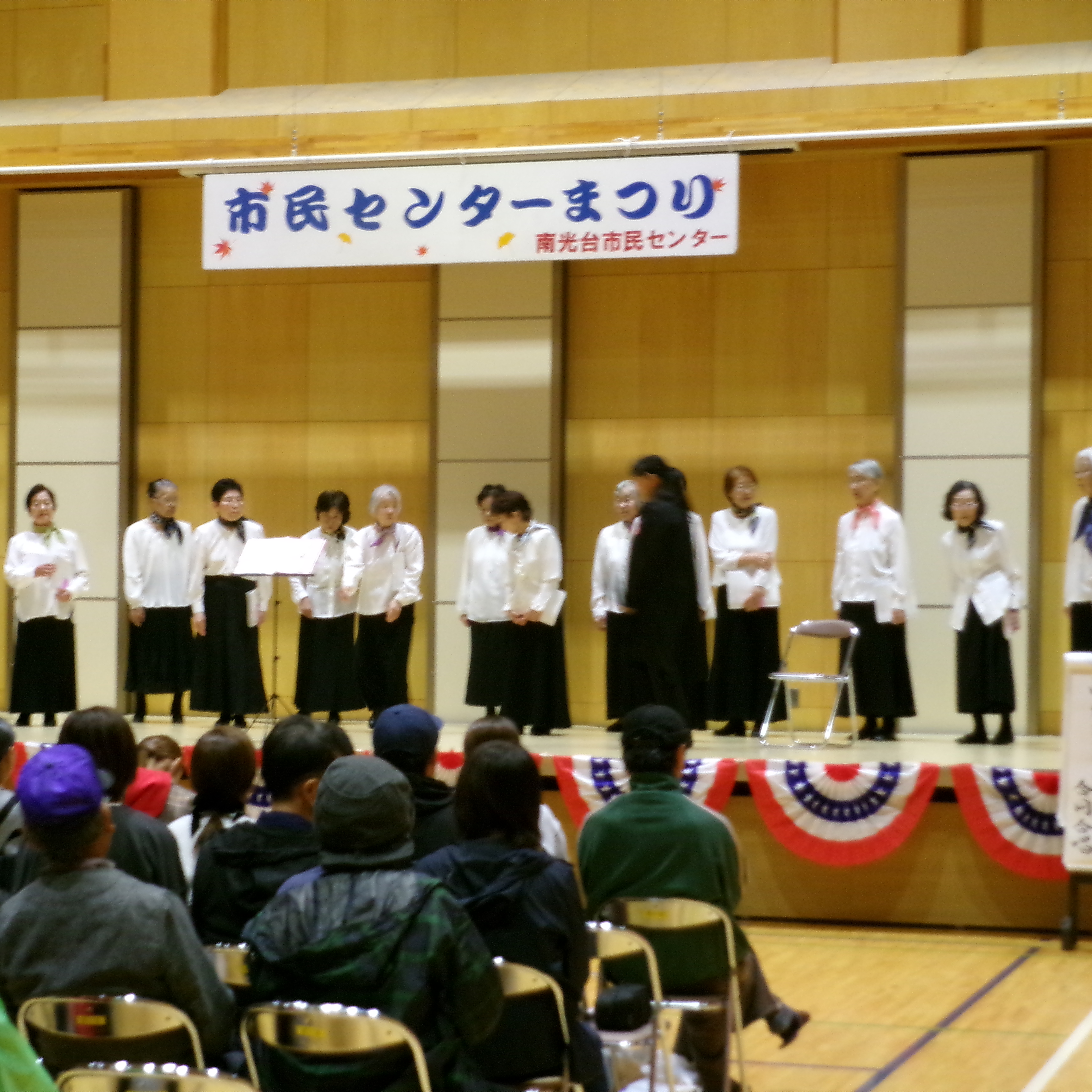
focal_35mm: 92
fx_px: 3284
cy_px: 546
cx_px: 444
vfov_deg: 18.9
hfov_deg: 18.9
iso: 473
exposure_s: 1/17
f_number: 5.4
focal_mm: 14
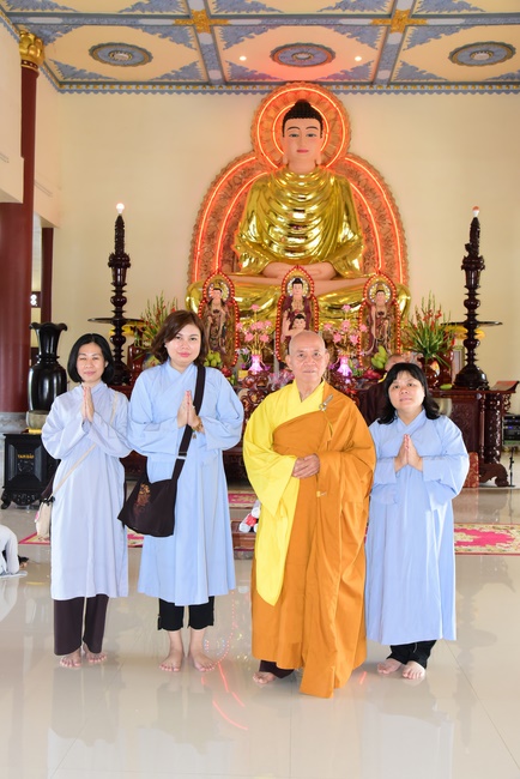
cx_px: 260
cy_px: 390
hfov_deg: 35.1
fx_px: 822
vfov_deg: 50.7
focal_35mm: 38
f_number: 7.1
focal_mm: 38
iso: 2800
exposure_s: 1/80
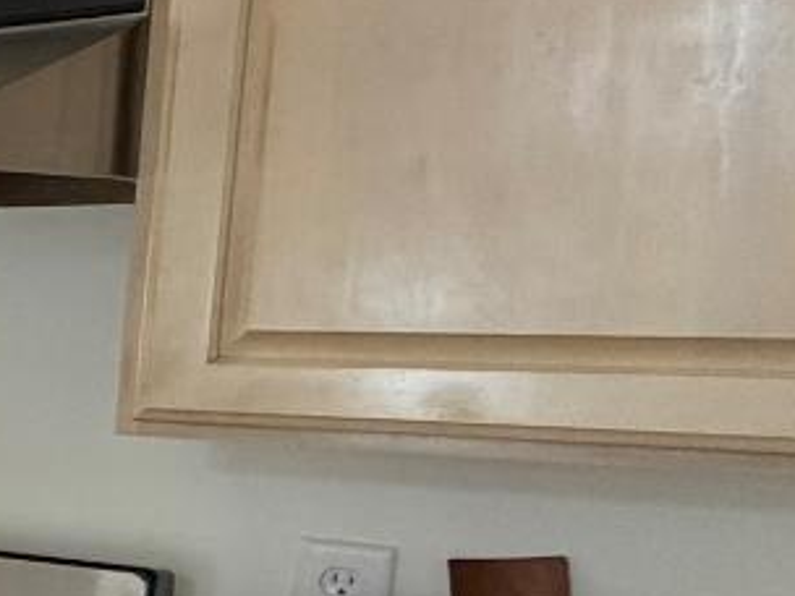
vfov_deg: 21.0
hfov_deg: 17.1
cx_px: -918
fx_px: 1585
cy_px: 493
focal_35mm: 69
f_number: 2.2
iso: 250
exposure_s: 1/60
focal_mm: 2.22
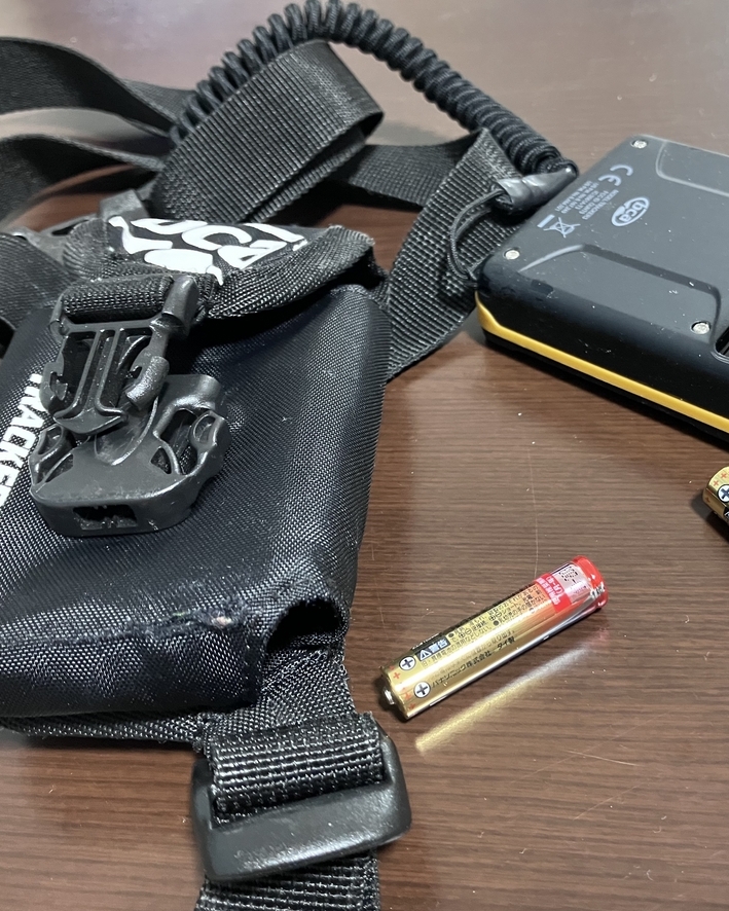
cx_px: 489
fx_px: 998
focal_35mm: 37
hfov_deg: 39.6
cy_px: 461
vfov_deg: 49.1
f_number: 1.8
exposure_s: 1/25
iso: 320
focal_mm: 3.99
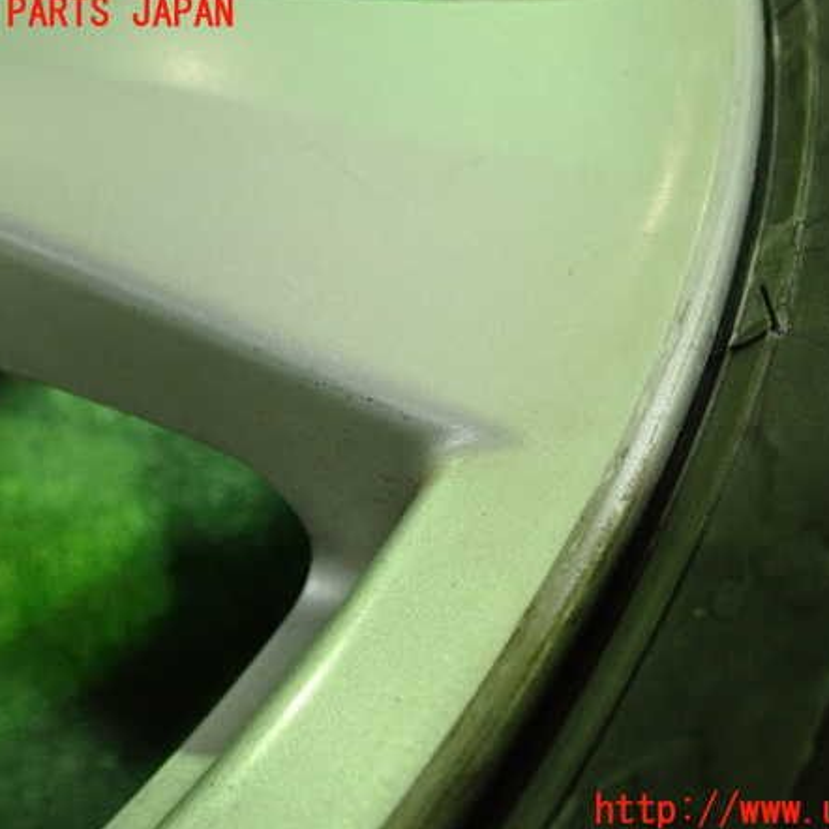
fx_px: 975
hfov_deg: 46.0
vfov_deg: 46.0
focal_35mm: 36
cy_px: 413
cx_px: 456
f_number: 2.3
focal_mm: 5.5
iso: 800
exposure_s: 1/50
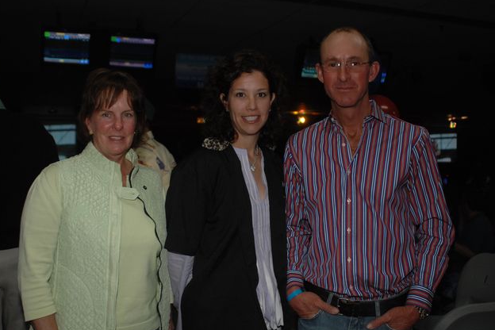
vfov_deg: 31.2
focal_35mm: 43
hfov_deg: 45.4
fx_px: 591
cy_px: 165
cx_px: 242
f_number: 3.5
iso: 400
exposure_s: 1/125
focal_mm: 28
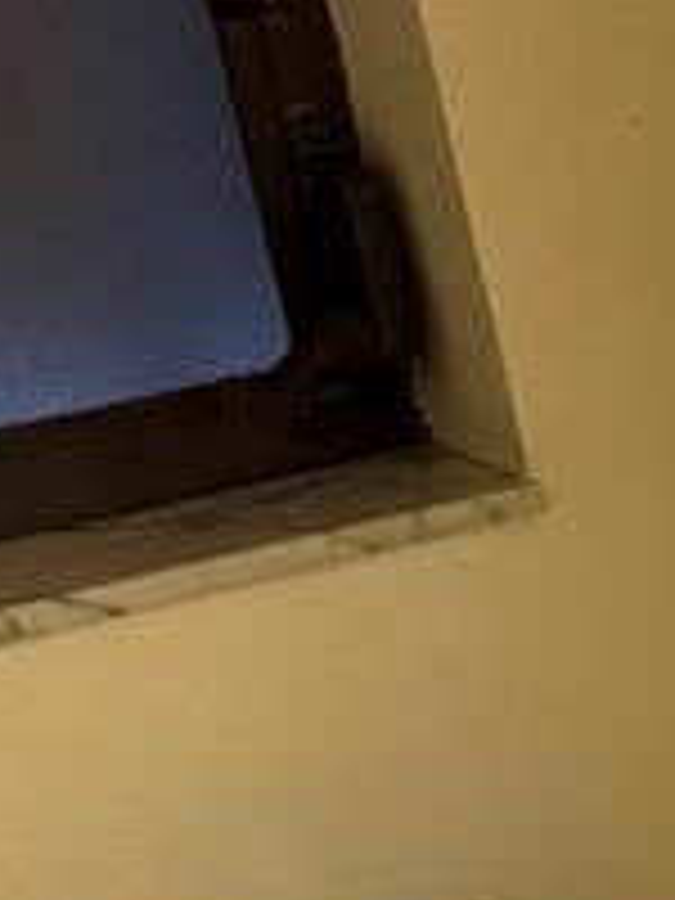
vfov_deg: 13.2
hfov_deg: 9.3
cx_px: 1557
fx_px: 3744
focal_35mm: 144
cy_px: 1220
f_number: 1.78
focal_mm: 6.76
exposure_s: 1/60
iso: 200
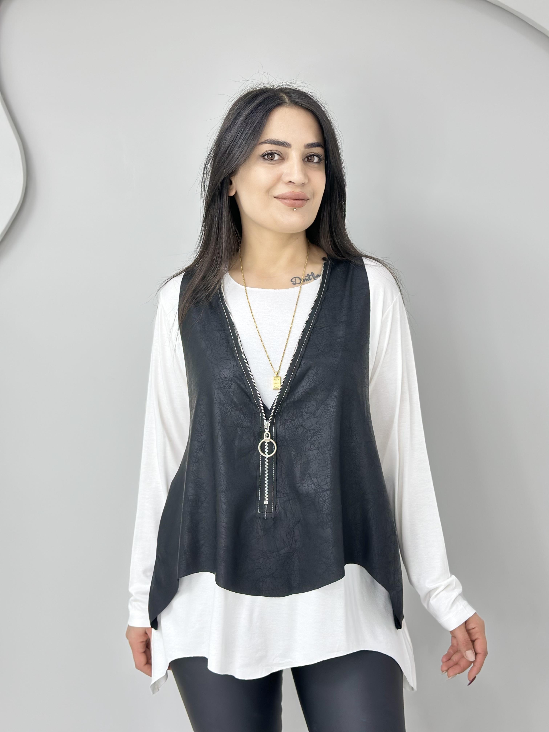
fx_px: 1015
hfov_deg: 30.3
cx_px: 274
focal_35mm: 48
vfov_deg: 39.7
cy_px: 366
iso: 100
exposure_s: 1/50
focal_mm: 6.86
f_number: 1.78
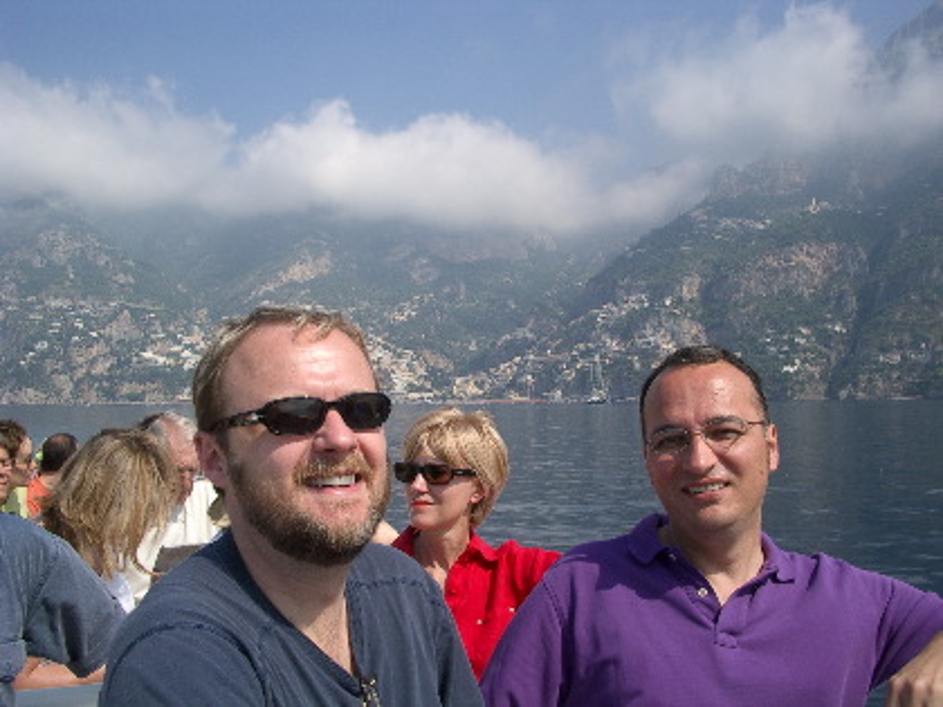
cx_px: 472
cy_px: 354
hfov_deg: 52.6
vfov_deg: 40.7
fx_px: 953
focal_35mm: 35
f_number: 4.3
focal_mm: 5.8
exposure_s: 1/500
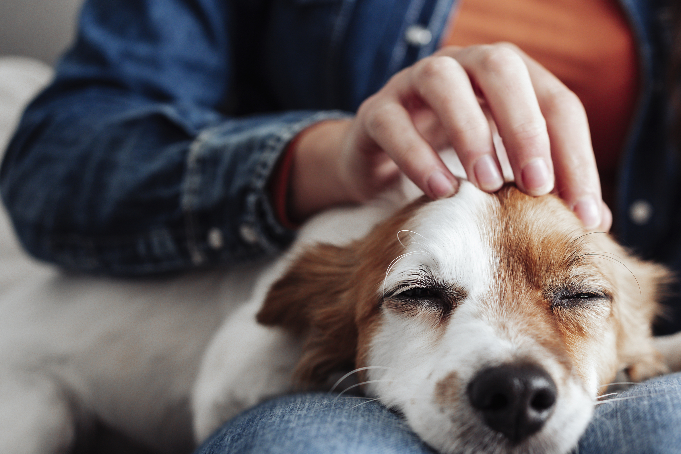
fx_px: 1116
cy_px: 259
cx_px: 473
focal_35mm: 59
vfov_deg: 23.0
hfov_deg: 33.5
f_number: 3.2
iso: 400
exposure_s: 1/250
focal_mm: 35
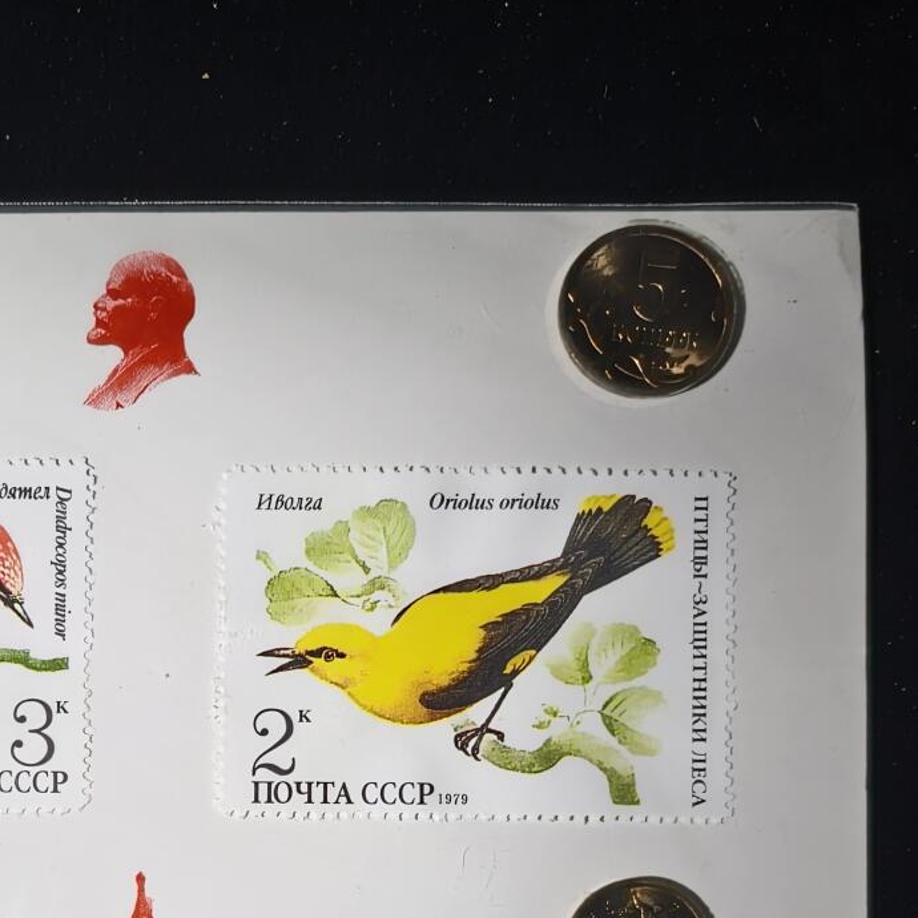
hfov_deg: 31.2
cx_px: 162
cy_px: 850
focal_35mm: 53
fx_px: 1590
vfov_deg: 30.6
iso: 71
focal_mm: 5.6
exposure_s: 1/191
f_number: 1.57
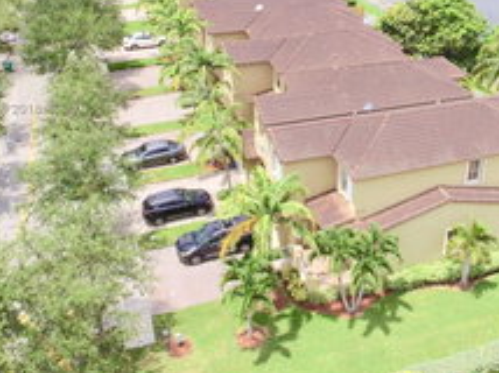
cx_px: 339
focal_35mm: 40
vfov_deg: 35.4
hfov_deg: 46.0
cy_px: 110
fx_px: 576
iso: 100
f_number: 2.8
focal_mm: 3.61
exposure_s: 1/1678
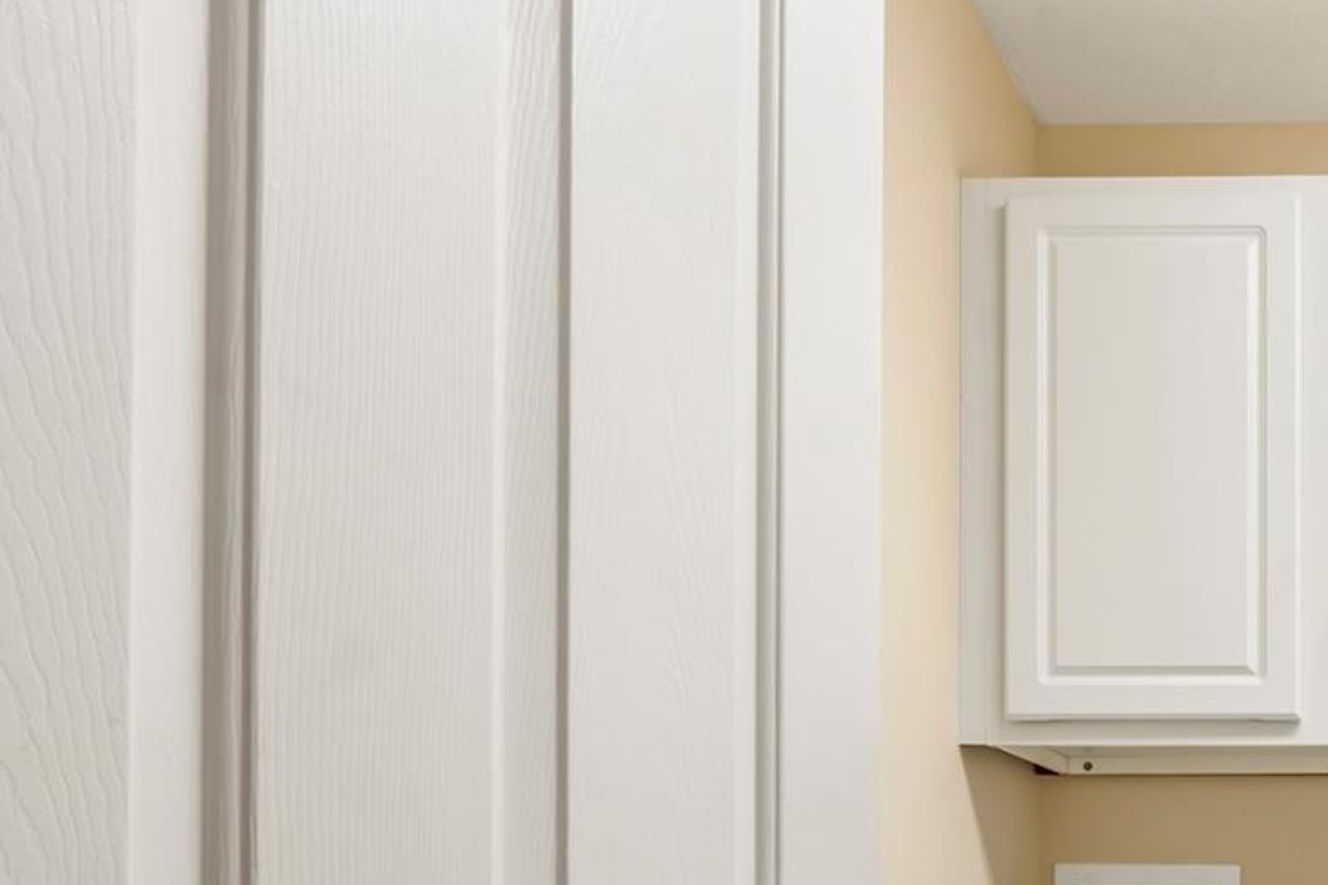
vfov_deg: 33.0
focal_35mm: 36
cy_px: 927
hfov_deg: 42.9
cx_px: 1421
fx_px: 1331
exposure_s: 1/320
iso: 250
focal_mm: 11
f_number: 9
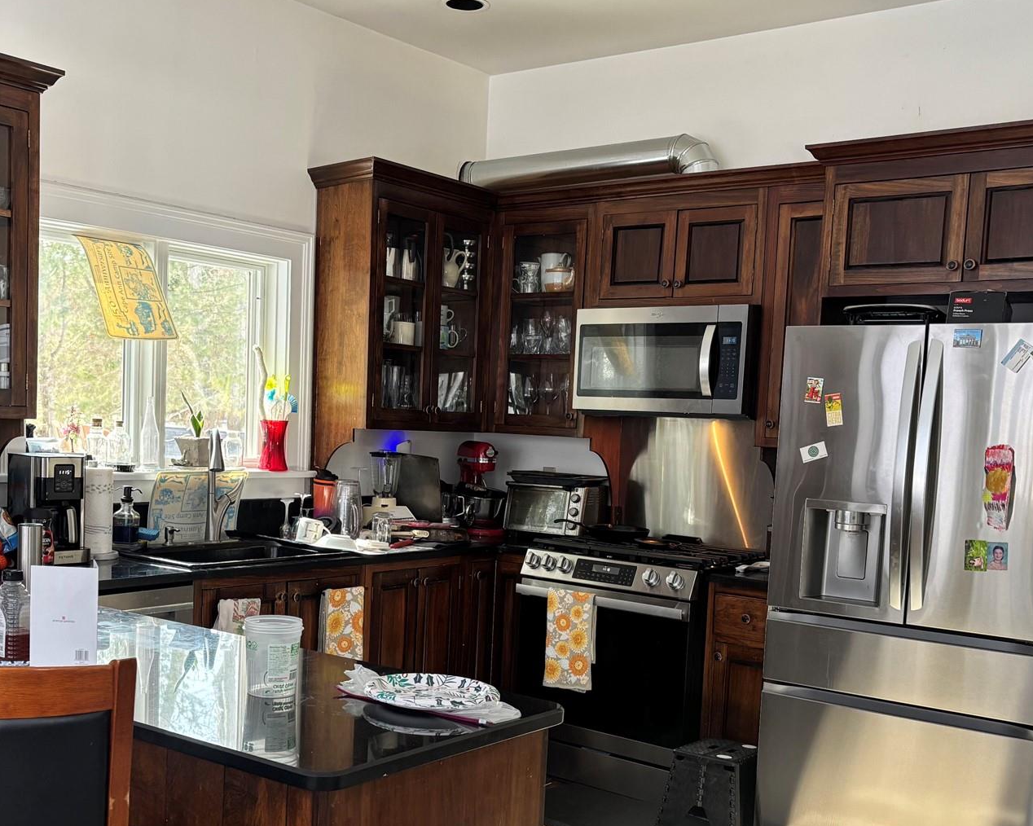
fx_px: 1253
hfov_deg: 44.7
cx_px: 442
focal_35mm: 41
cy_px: 530
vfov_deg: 36.2
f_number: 1.6
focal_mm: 5.96
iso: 125
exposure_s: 1/117
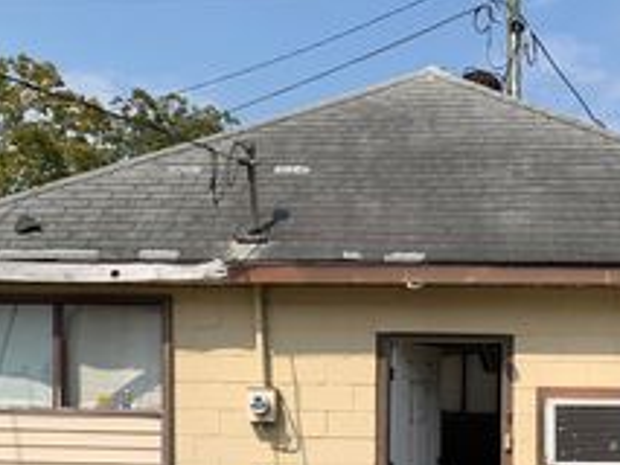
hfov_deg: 31.3
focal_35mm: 61
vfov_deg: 23.2
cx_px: 442
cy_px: 443
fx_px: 1093
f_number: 1.8
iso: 25
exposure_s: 1/3185
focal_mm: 4.25
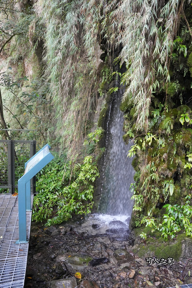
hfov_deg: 53.1
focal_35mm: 24
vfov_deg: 73.7
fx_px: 192
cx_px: 96
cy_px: 144
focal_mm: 24
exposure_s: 1/160
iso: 2500
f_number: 6.3
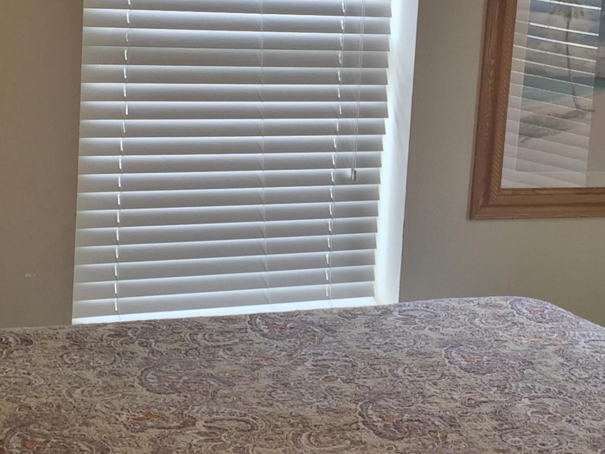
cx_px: 370
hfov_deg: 24.1
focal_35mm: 81
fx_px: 1416
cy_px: 143
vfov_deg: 18.2
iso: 32
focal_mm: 4.15
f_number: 2.2
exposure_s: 1/60
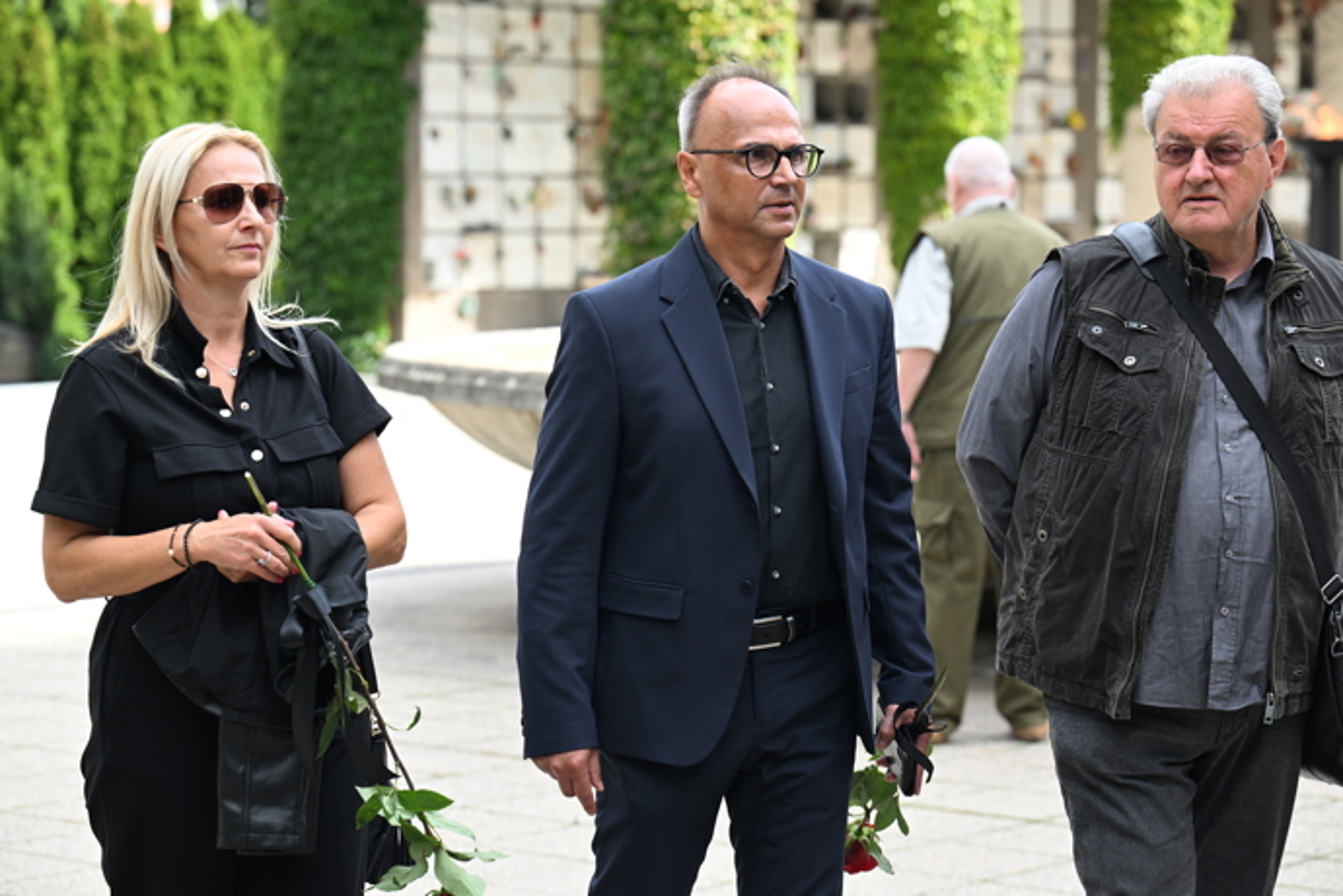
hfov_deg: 18.6
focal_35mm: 110
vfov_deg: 12.5
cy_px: 448
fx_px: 4103
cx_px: 672
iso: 500
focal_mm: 110
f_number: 5
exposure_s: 1/800
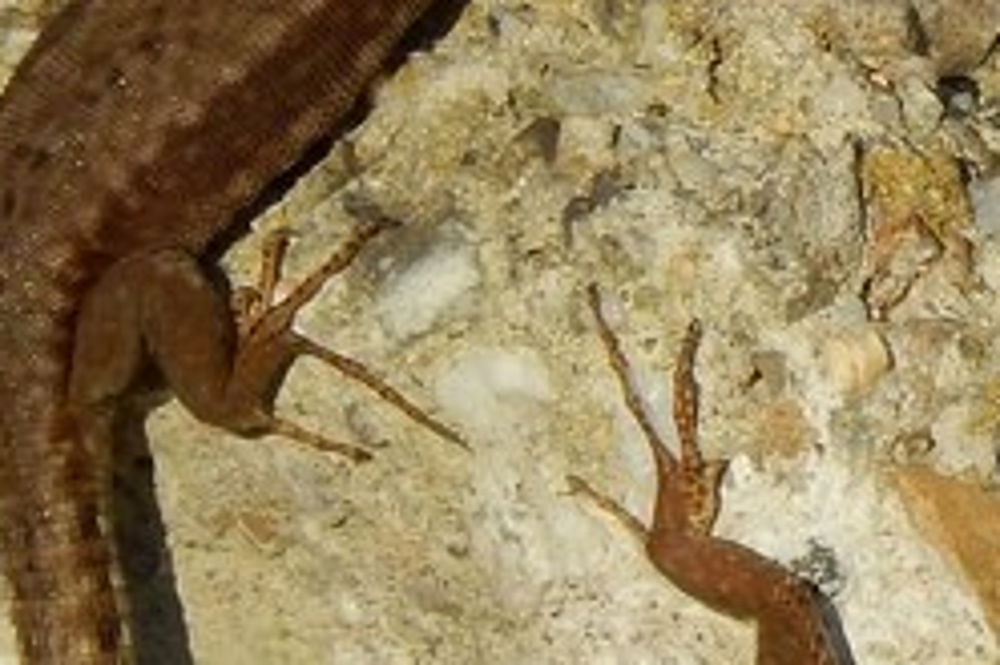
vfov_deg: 0.6
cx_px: 726
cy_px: 661
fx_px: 62956
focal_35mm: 2268
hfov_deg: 0.9
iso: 125
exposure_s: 1/400
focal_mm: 120
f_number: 5.8
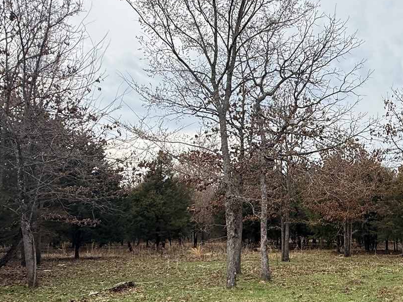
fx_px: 384
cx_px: 306
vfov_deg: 42.2
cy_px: 207
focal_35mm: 33
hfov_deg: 52.7
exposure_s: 1/545
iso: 50
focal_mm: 2.22
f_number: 2.2
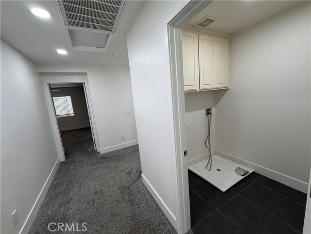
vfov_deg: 85.7
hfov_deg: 102.1
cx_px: 156
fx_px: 126
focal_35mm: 14
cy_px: 117
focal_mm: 2.22
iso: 200
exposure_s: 1/120
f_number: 2.2
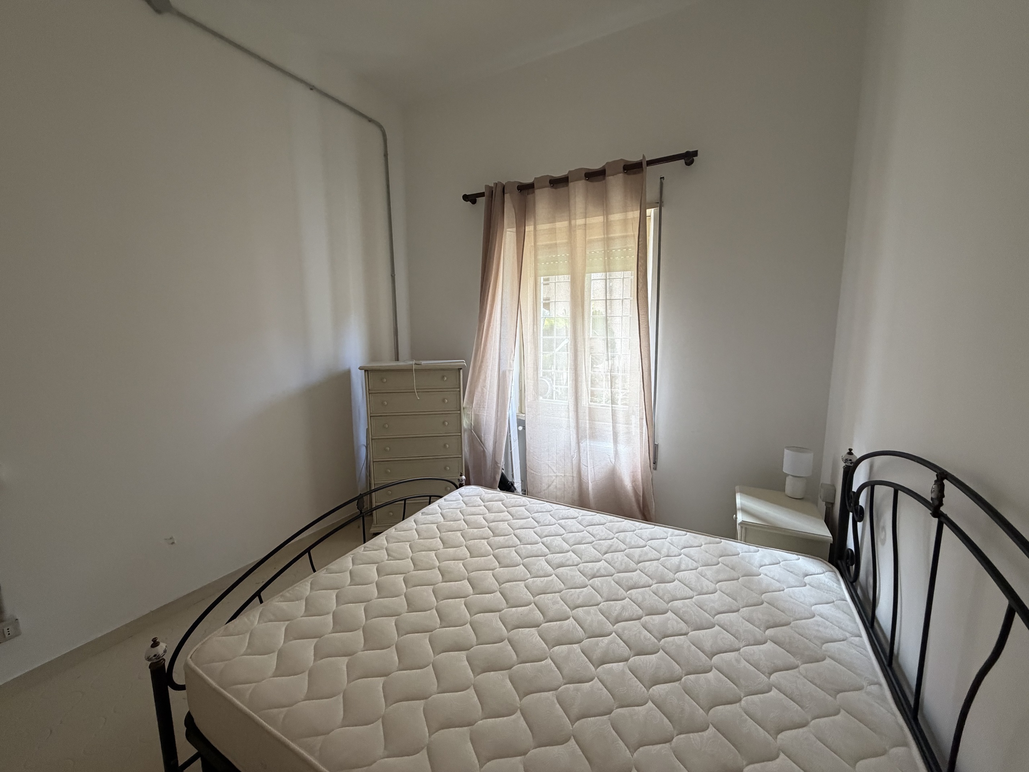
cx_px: 514
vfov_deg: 85.7
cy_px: 386
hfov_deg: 102.1
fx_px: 416
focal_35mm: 14
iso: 400
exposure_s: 1/60
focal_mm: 2.22
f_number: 2.2
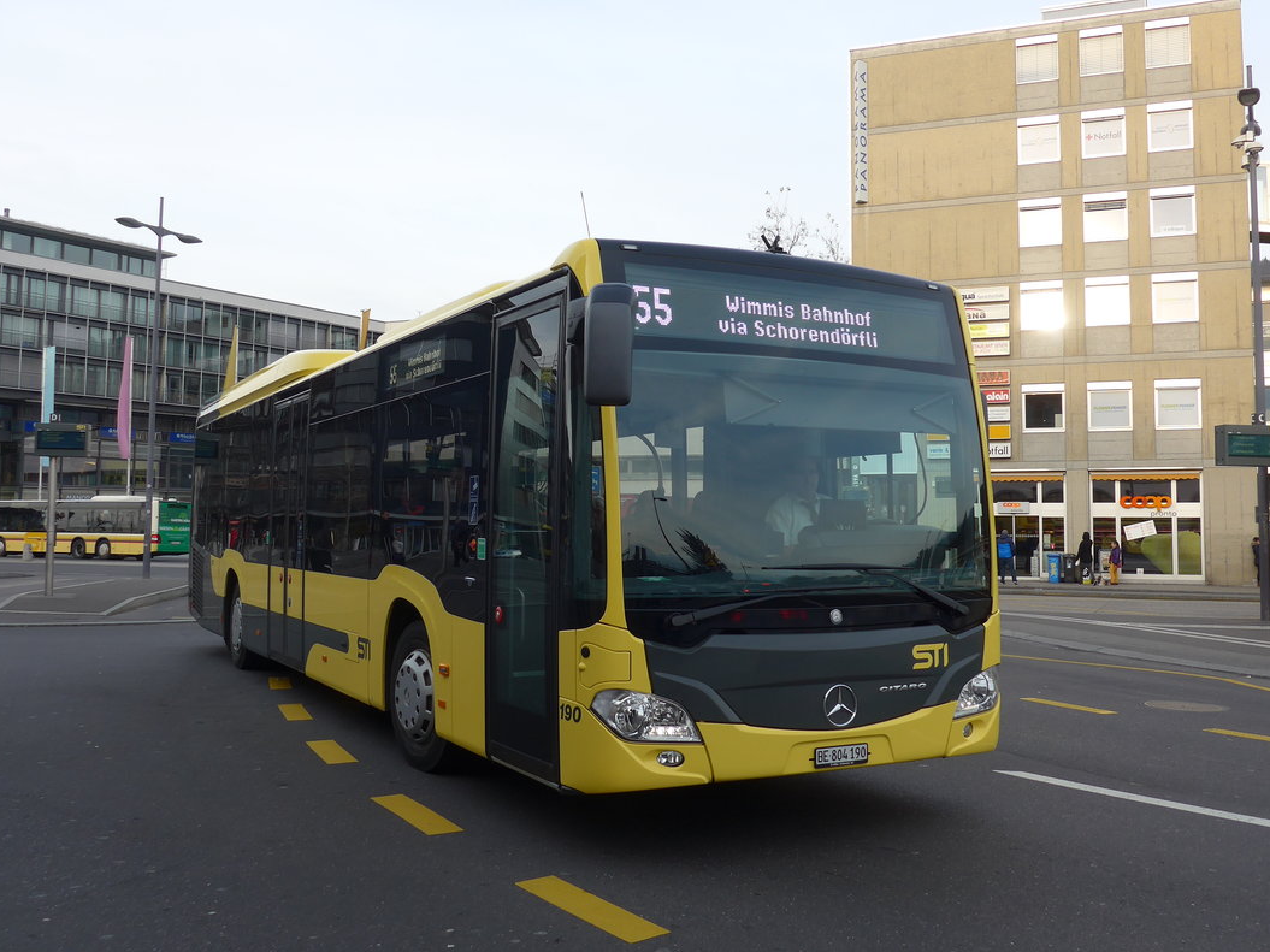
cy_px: 436
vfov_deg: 42.9
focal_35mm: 33
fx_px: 1211
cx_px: 634
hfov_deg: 55.4
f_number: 2.8
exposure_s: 1/320
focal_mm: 6
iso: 80
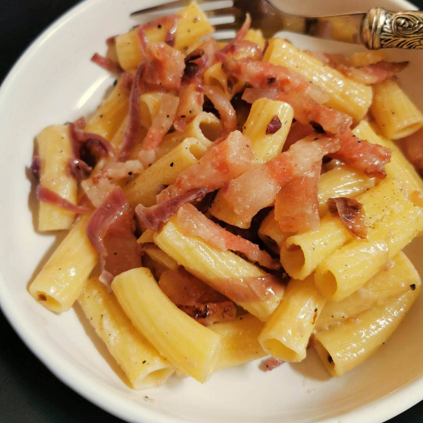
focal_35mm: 32
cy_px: 180
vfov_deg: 50.9
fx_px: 442
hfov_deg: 51.1
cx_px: 212
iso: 125
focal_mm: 5.56
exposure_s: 1/50
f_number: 1.6
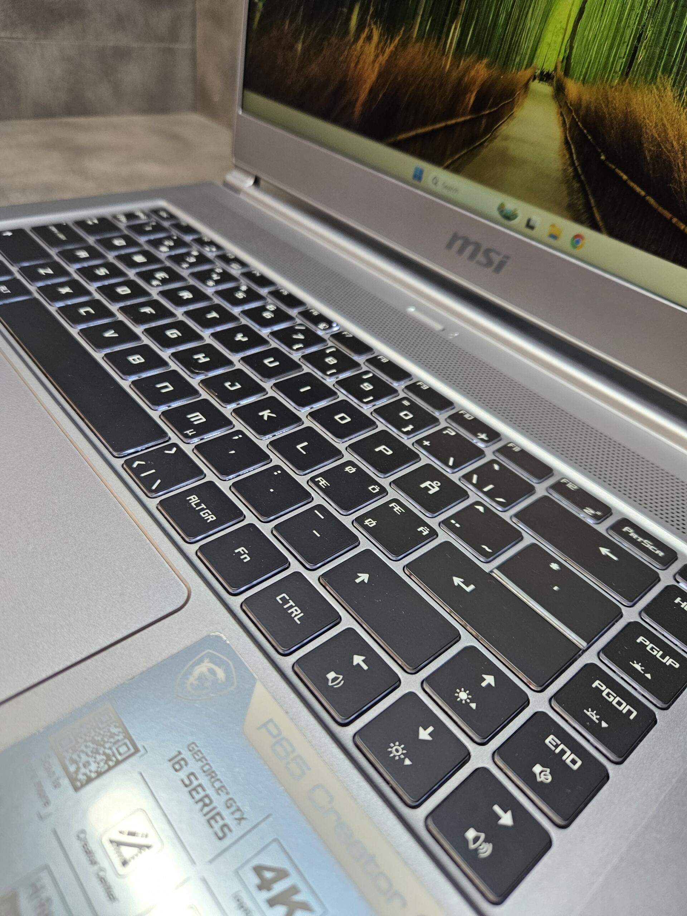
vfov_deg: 73.9
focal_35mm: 23
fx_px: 609
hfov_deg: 58.9
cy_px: 458
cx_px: 344
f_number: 1.8
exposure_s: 1/180
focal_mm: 5.4
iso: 160
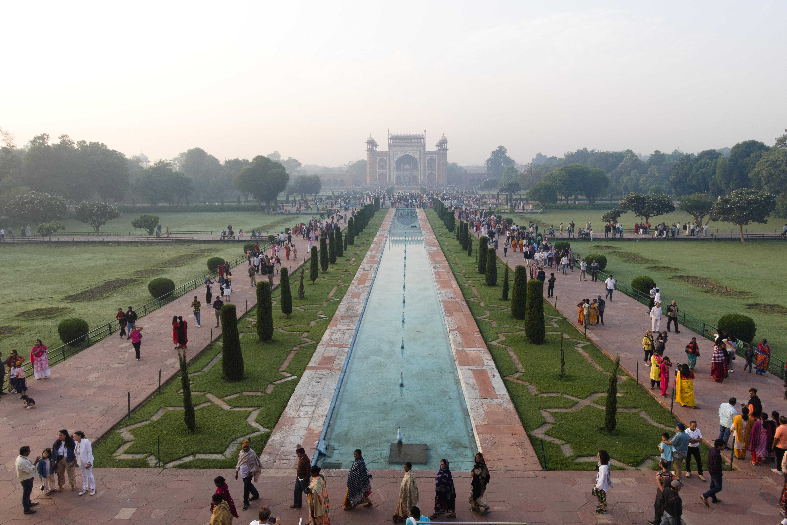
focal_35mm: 24
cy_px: 262
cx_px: 394
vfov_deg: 53.2
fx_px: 525
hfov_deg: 73.7
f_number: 5.6
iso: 125
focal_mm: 8.8
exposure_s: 1/100
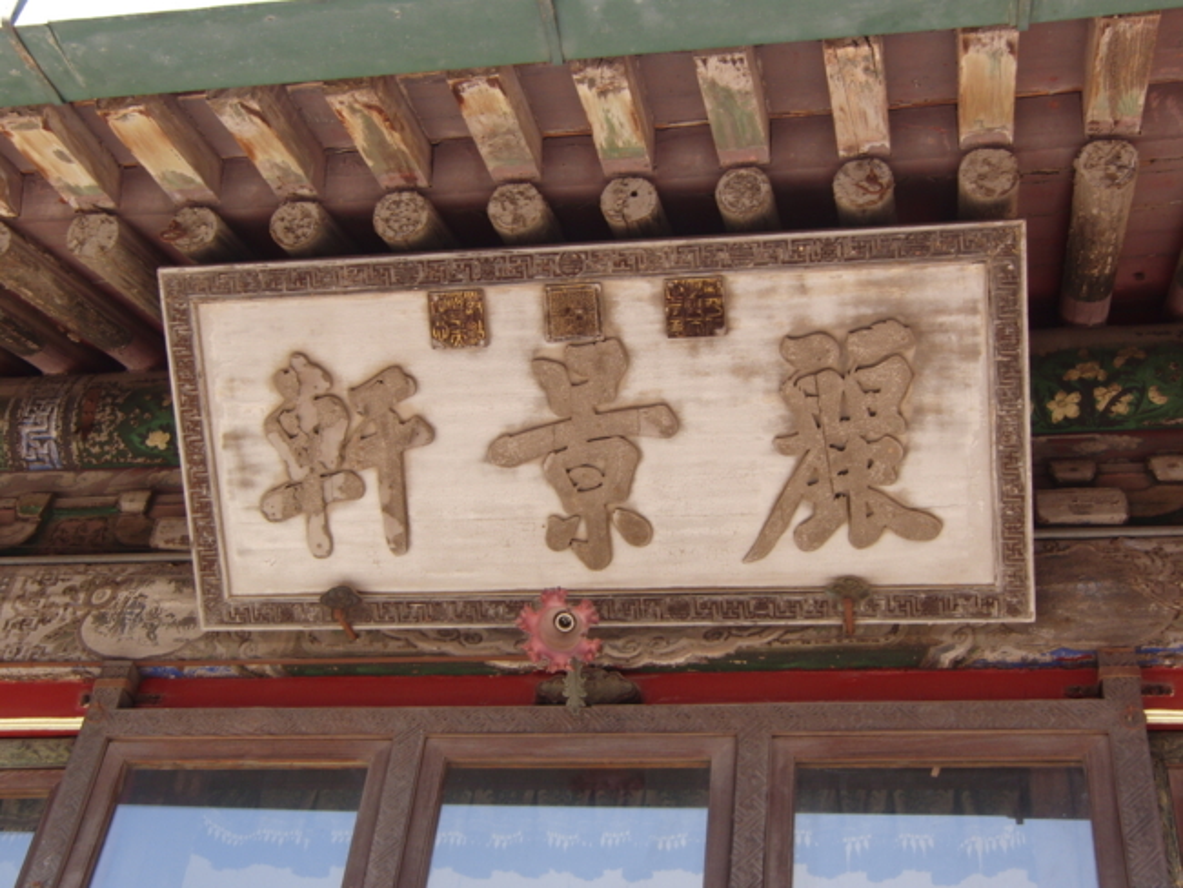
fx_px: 1641
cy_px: 444
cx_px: 592
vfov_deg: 30.3
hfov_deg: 39.6
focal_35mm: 48
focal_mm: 8.4
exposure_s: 1/100
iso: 100
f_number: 4
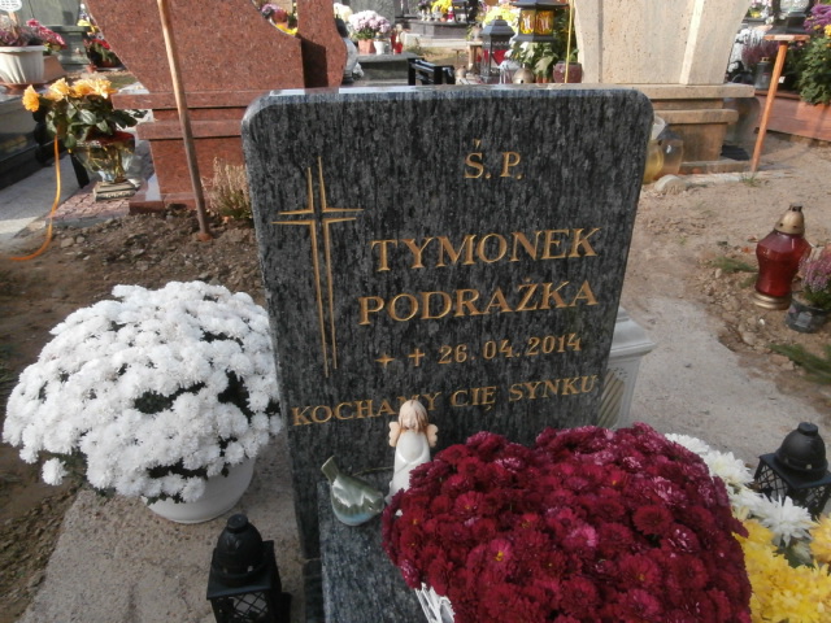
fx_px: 576
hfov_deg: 71.6
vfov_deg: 56.8
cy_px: 312
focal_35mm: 24
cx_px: 416
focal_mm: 4.2
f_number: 7.9
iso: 400
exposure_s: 1/160
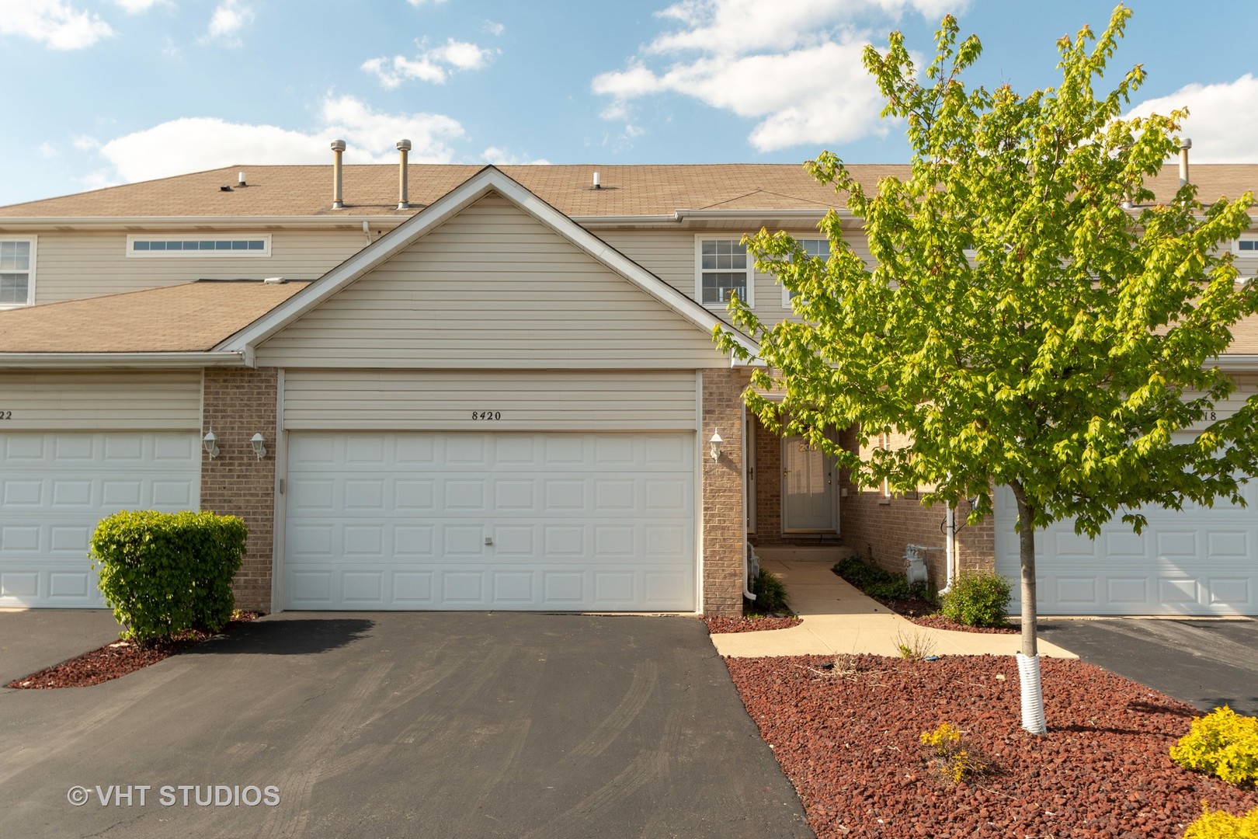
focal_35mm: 30
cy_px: 420
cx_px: 629
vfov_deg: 43.6
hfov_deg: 61.9
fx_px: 1048
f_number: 10
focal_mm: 20
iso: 200
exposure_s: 1/320
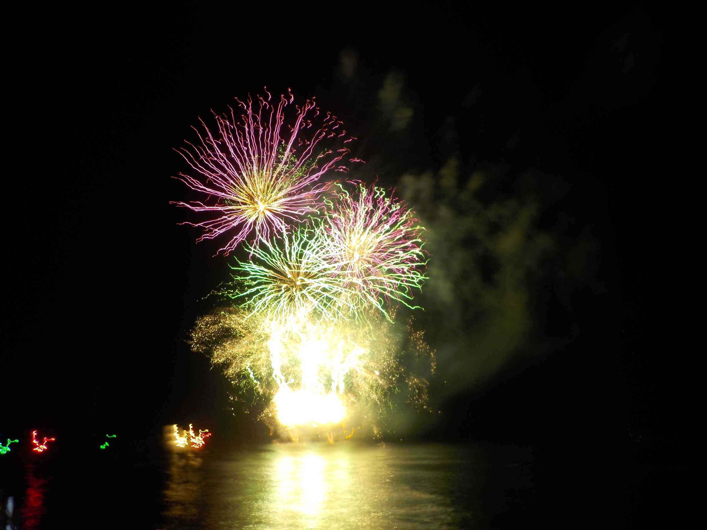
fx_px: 613
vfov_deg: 46.8
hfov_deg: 60.0
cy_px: 265
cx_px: 354
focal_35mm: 30
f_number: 6.6
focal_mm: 4.1
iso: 125
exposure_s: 4
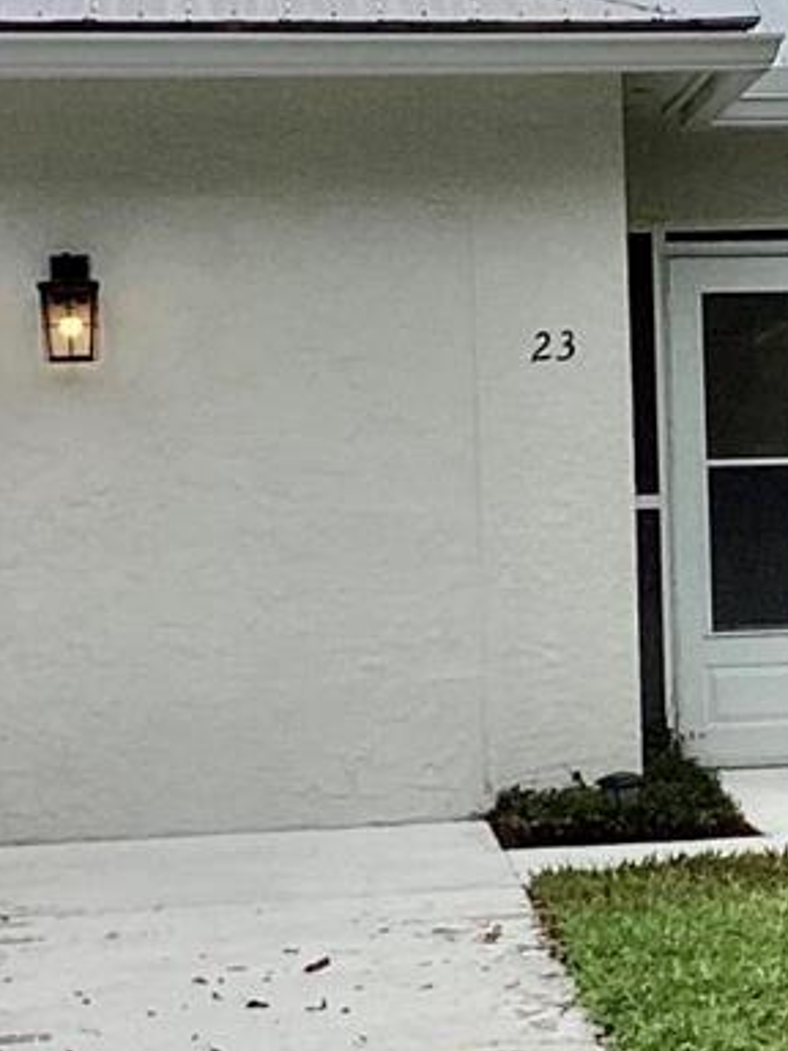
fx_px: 3764
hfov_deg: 11.4
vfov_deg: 15.9
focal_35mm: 124
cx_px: 1220
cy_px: 372
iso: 25
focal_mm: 3.3
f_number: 2.4
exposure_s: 1/959
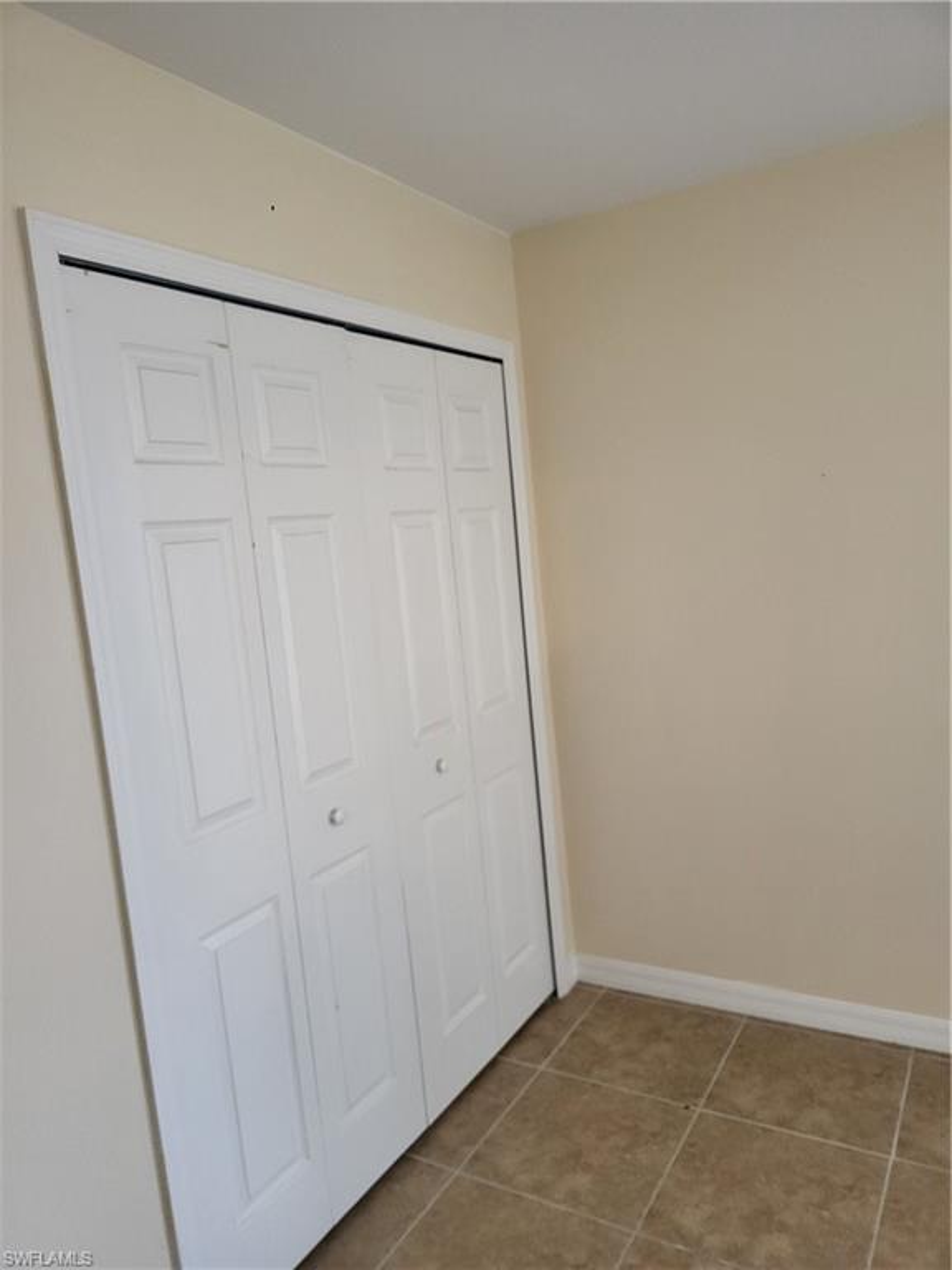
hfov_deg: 56.8
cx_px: 476
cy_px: 635
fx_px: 880
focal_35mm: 24
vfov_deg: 71.6
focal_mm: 5
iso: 250
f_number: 1.8
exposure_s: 1/120
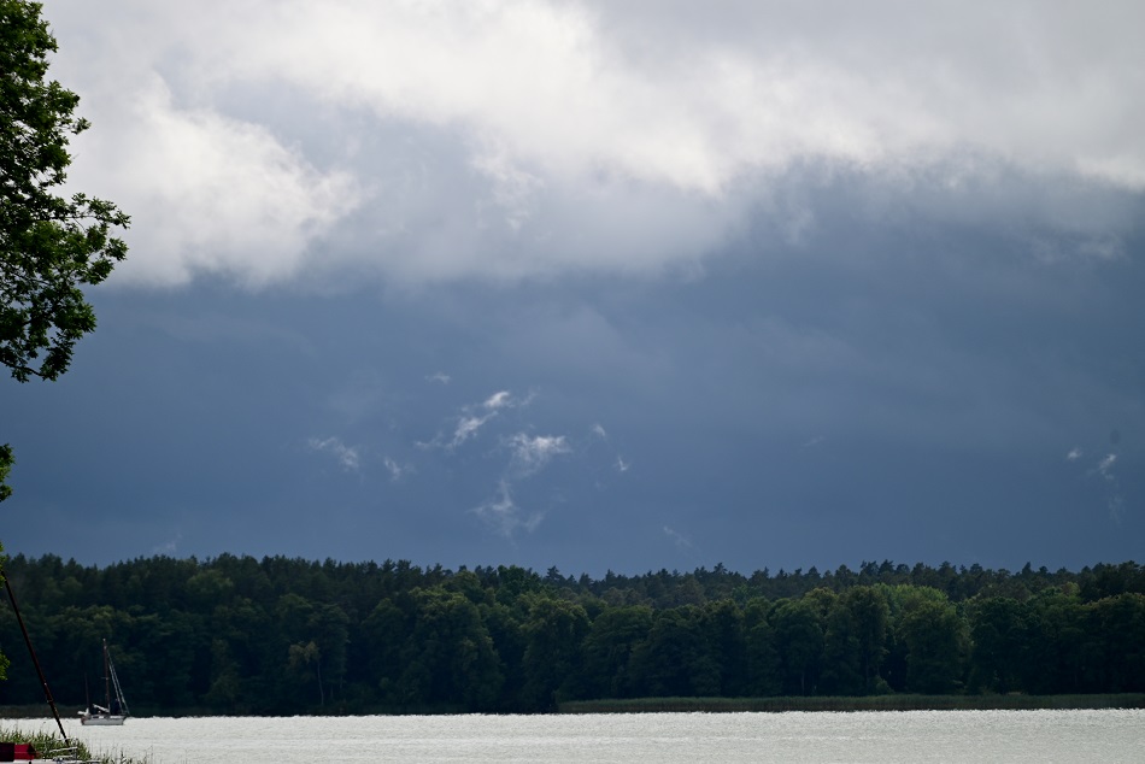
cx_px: 572
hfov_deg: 7.4
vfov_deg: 4.9
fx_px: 8908
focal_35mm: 280
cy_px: 382
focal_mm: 280
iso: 200
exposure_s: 1/1000
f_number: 5.6
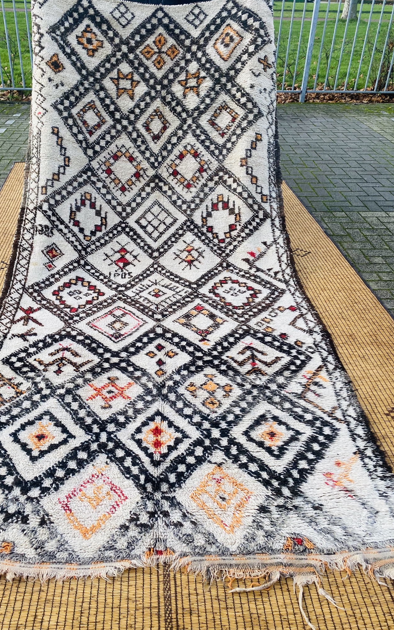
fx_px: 481
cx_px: 162
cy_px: 312
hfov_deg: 44.4
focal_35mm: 28
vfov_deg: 66.5
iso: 32
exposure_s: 1/762
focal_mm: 4.25
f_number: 1.8
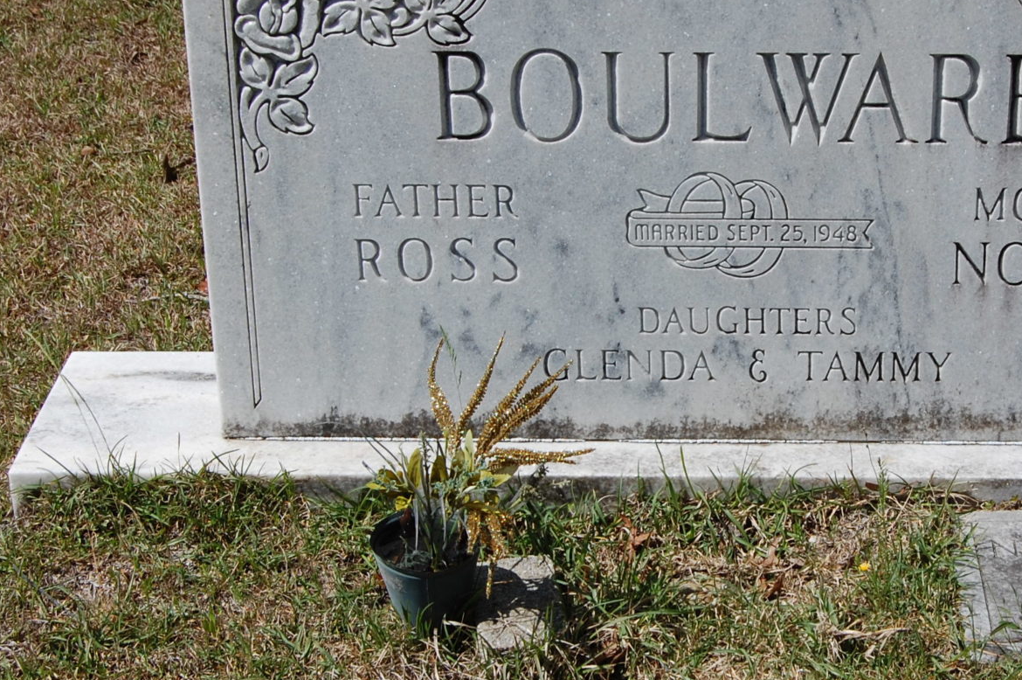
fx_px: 2383
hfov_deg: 24.0
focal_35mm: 84
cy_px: 397
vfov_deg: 16.2
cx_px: 722
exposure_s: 1/400
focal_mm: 32
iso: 200
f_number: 10
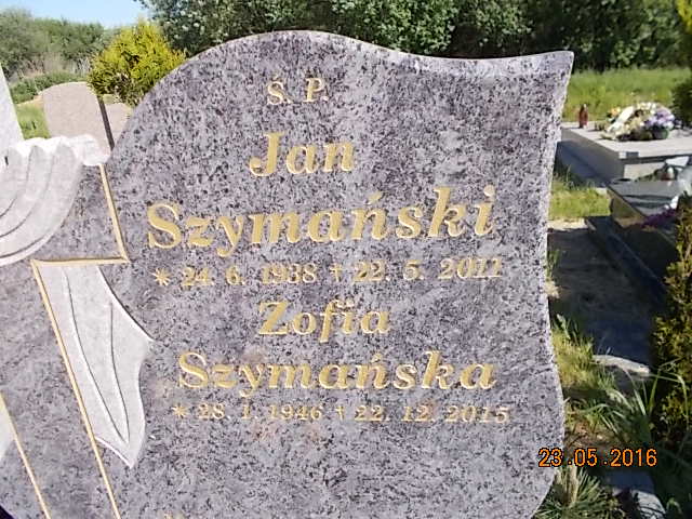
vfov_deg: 53.1
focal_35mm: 26
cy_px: 260
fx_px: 520
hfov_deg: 67.3
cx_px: 346
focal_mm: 4.6
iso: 80
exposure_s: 1/100
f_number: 8
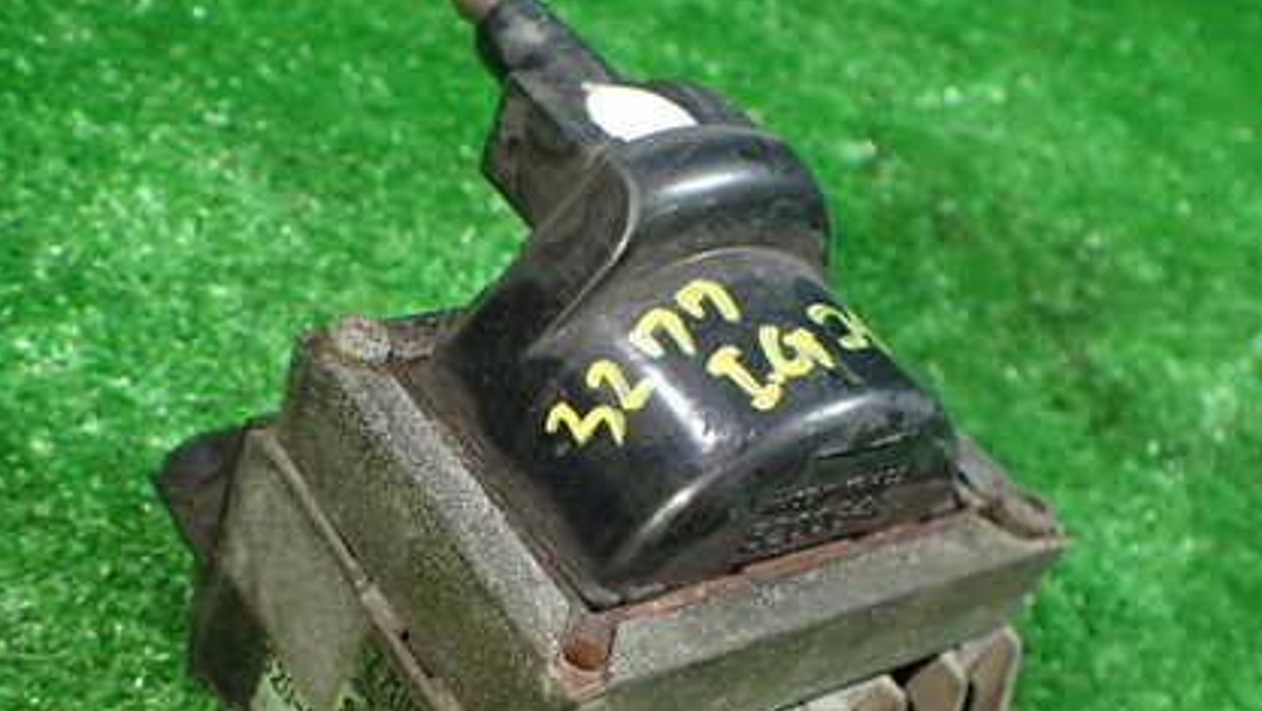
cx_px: 496
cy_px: 584
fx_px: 1573
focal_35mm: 47
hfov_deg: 43.5
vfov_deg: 25.0
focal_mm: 5.4
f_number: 2.3
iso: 800
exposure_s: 1/80
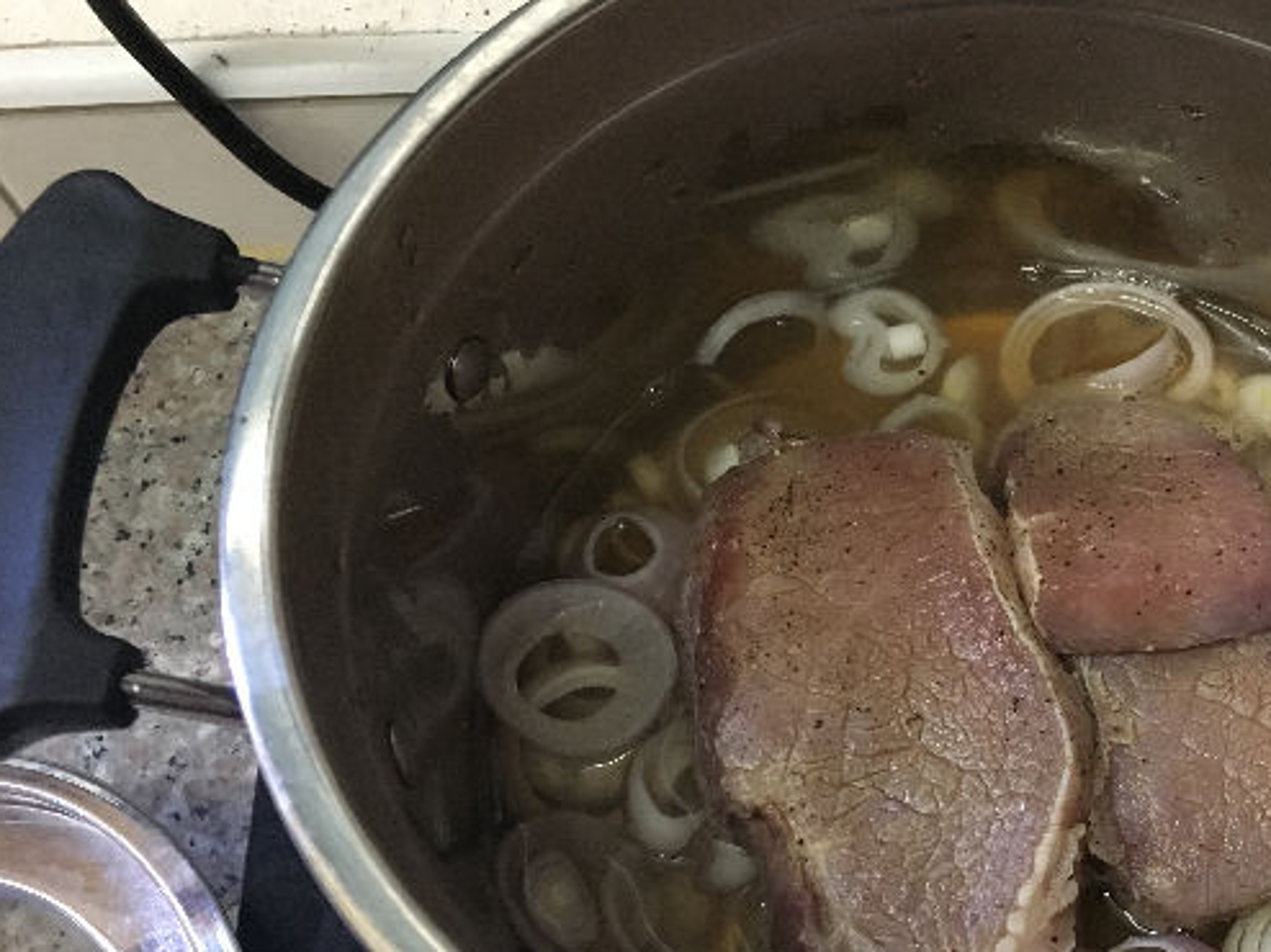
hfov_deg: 38.9
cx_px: 1014
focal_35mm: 47
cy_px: 605
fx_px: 1725
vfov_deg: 30.7
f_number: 2.2
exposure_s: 1/17
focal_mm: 4.15
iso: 250
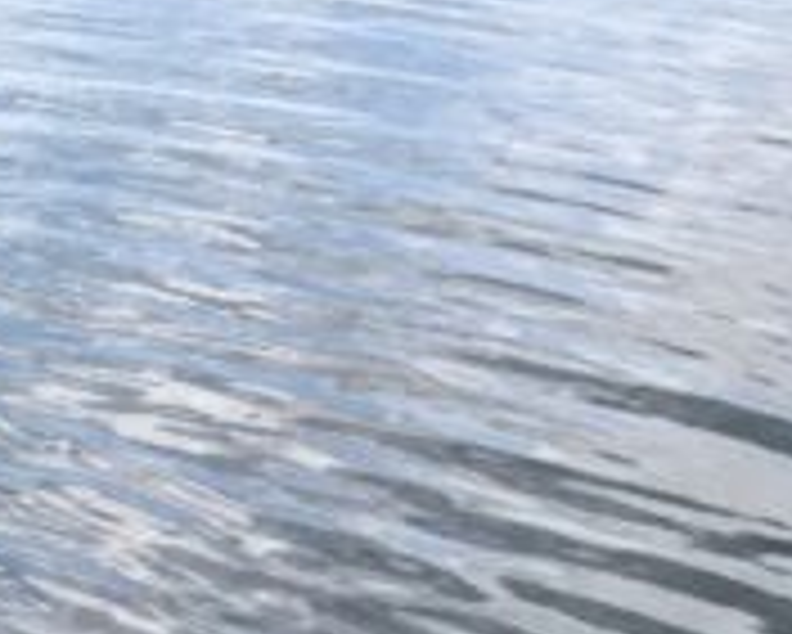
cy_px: 863
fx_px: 3870
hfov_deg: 9.6
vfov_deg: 9.2
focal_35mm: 165
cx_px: -1431
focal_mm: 4.15
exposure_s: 1/1261
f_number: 2.2
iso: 25
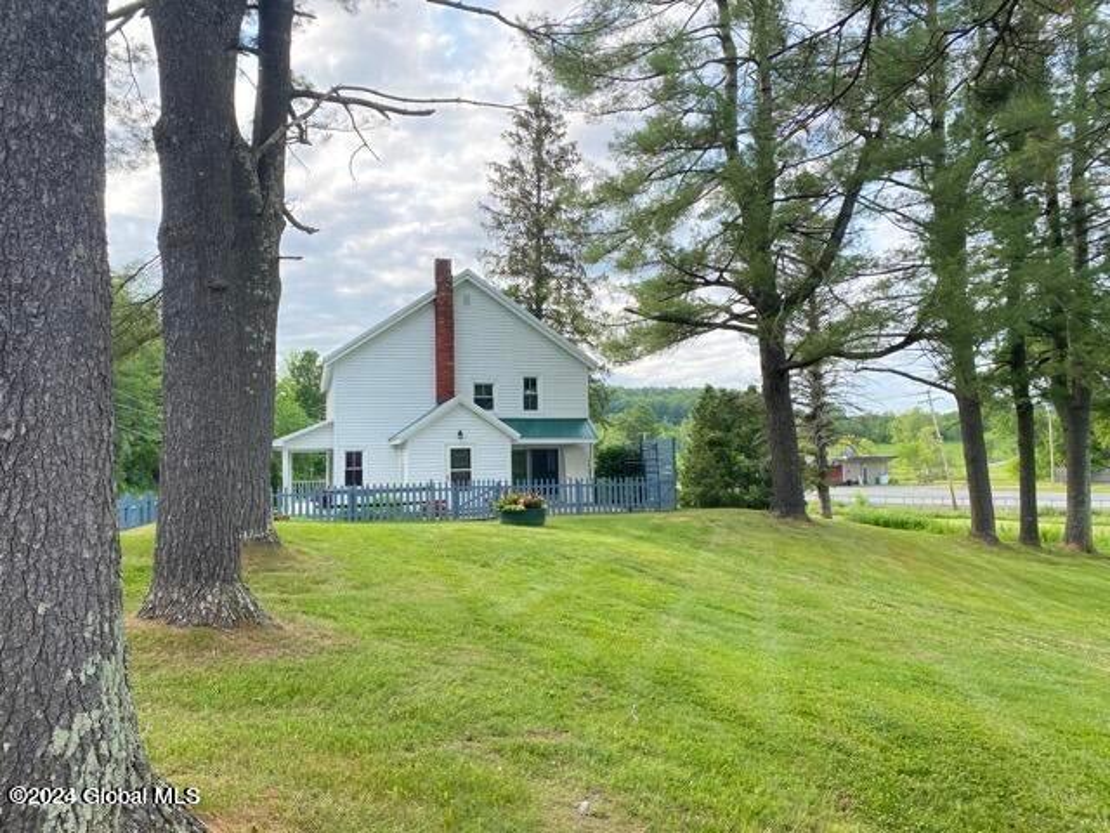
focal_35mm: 26
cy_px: 416
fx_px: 834
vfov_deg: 53.1
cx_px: 555
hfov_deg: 67.3
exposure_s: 1/858
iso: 32
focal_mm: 4.25
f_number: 1.8
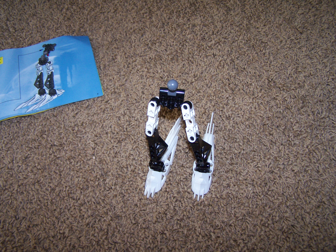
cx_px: 168
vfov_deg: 37.7
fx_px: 369
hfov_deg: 49.0
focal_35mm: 38
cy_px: 126
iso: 140
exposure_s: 1/60
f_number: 2.8
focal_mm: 6.3
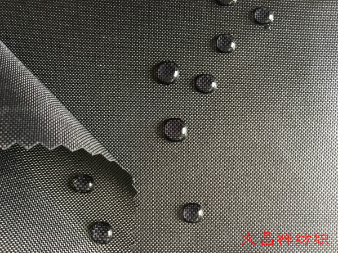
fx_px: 283
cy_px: 126
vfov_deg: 48.2
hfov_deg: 61.7
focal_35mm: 29
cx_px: 169
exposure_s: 1/33
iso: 125
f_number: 2.2
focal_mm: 4.15
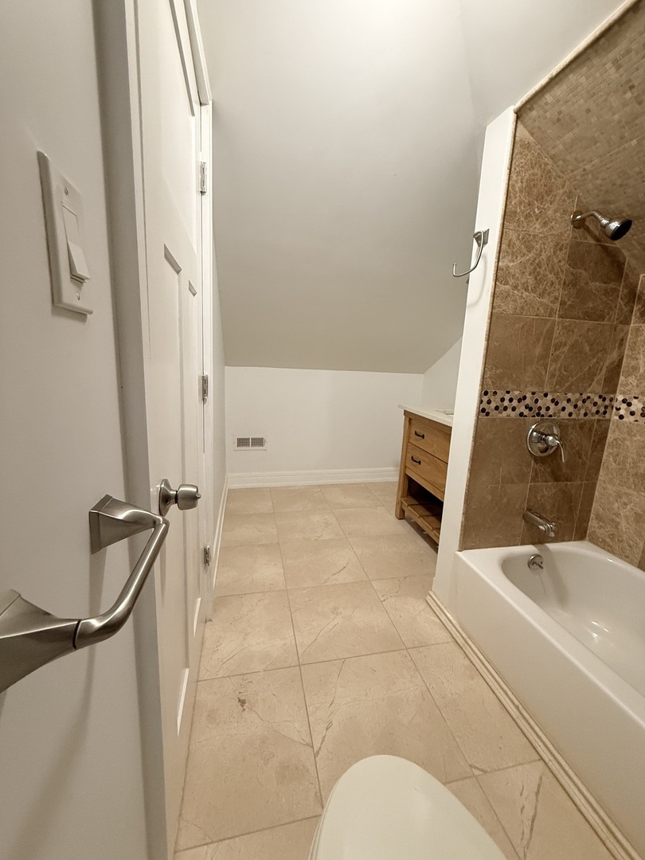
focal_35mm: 14
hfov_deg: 85.7
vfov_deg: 102.1
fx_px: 348
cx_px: 322
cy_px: 430
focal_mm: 2.22
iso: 400
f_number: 2.2
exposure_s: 1/60
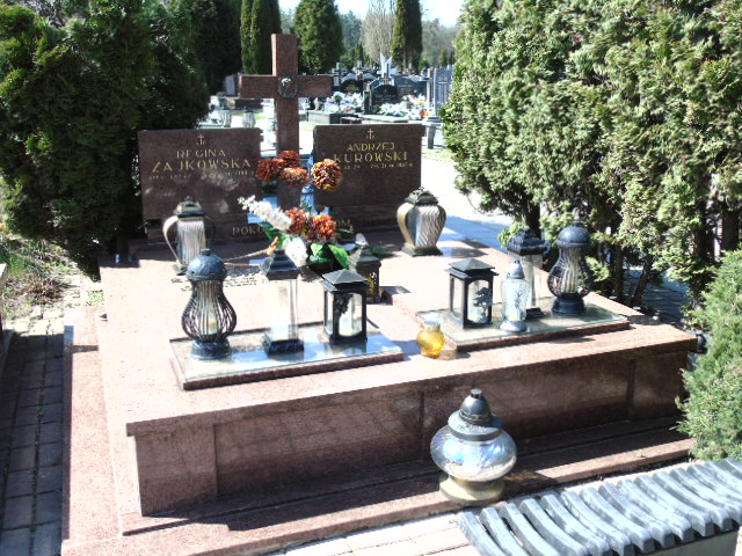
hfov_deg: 54.0
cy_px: 278
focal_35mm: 34
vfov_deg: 41.8
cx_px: 371
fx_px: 729
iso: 80
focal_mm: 6.1
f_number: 3.8
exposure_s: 1/250
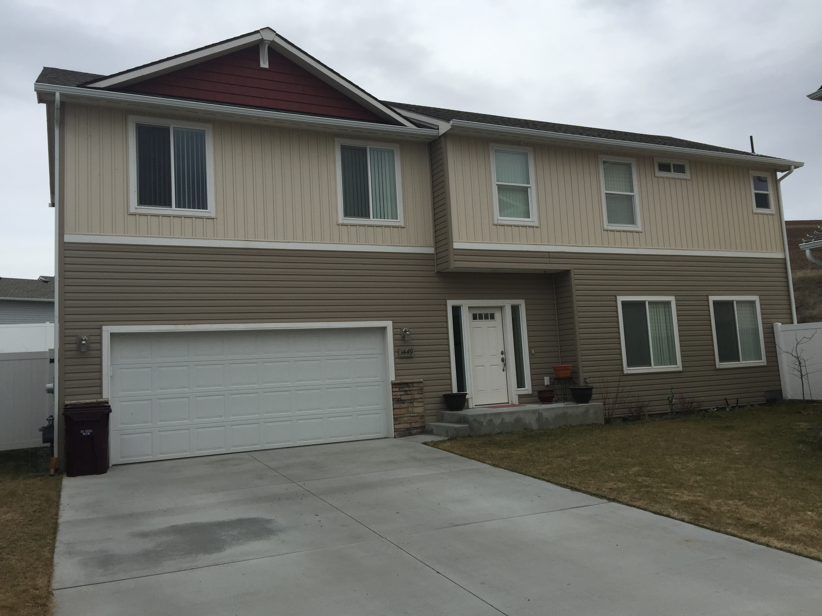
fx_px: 689
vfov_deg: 48.2
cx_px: 411
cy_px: 308
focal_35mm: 29
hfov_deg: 61.7
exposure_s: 1/1647
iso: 32
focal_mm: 4.15
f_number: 2.2
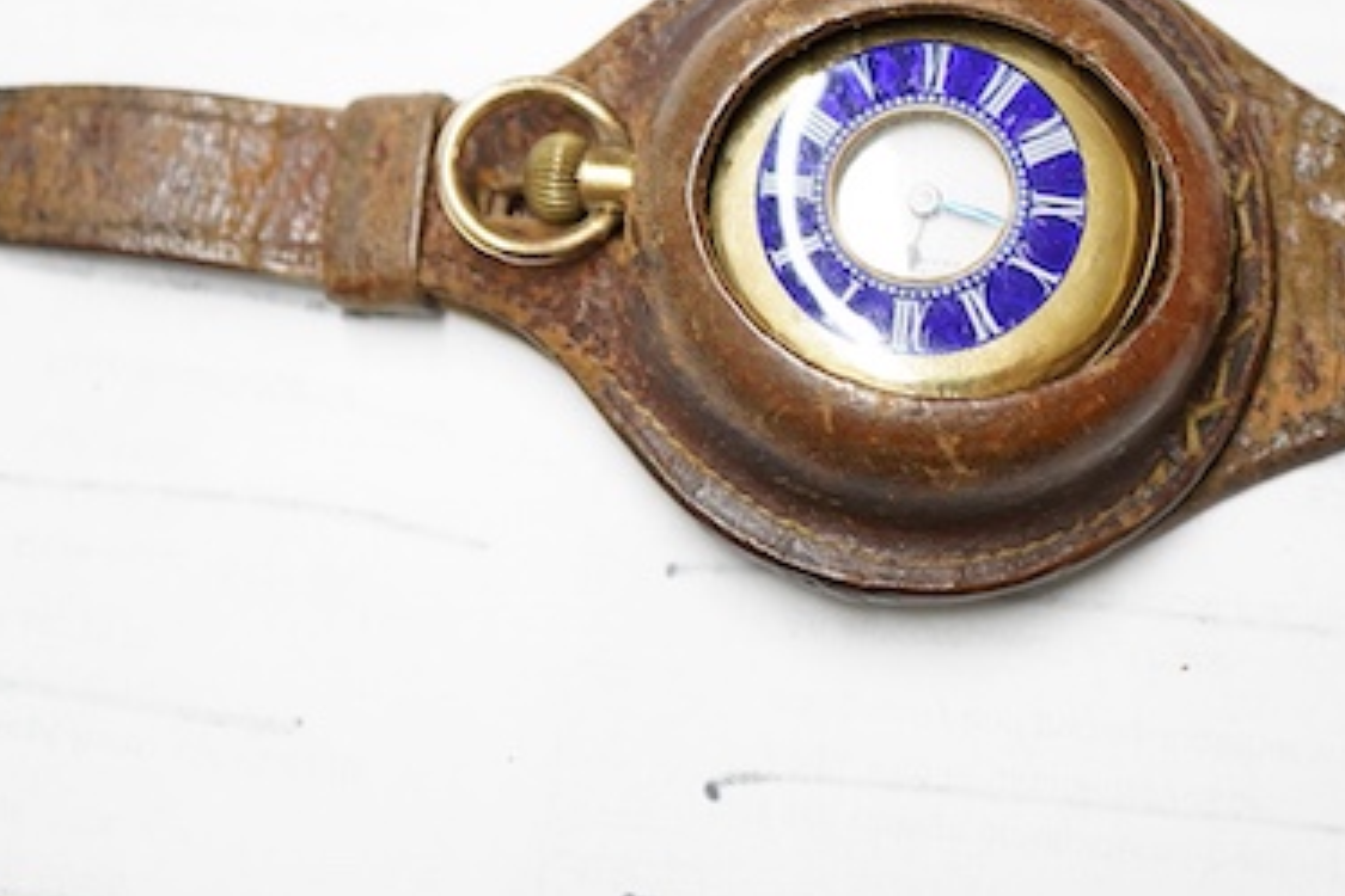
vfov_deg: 12.6
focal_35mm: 108
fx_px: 4035
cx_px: 735
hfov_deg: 18.9
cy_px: 204
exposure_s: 1/125
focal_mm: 30
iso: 1000
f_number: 5
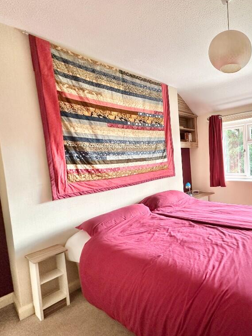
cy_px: 168
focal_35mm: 19
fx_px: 184
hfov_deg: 59.9
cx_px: 220
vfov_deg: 84.7
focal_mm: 2.22
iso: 125
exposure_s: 1/99
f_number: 2.2
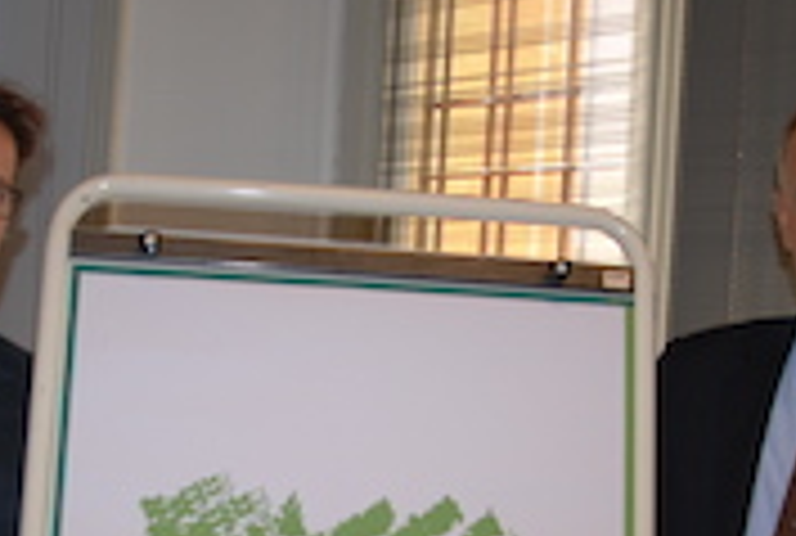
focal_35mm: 61
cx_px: 328
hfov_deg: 32.7
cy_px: 466
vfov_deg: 21.9
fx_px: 1352
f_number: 3.8
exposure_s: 1/60
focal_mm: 18
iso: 200
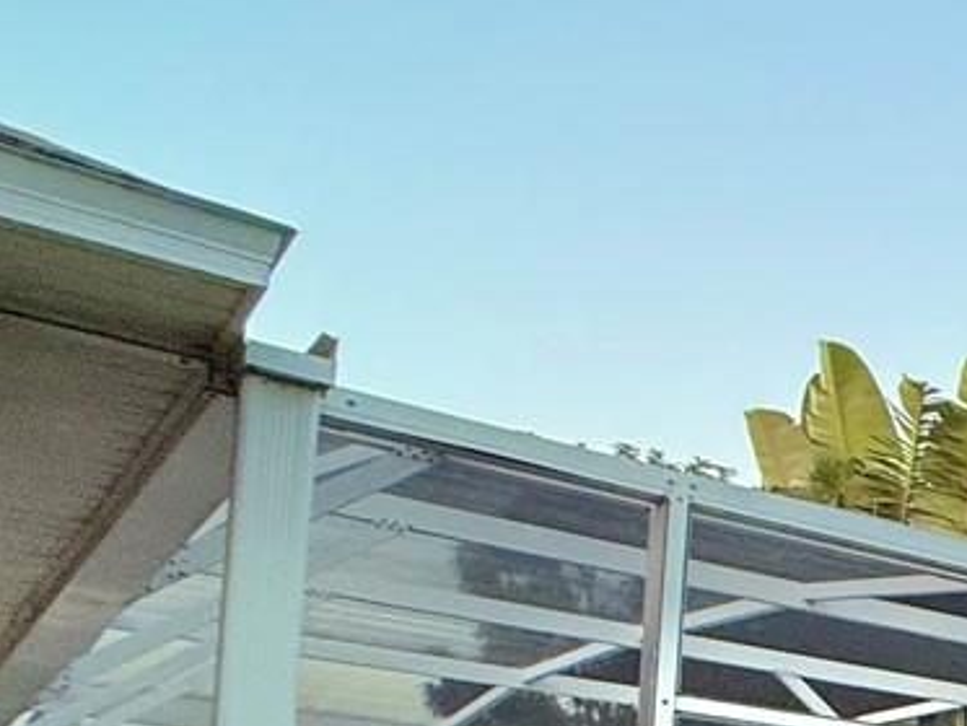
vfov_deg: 21.9
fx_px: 1677
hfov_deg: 18.1
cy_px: 954
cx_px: 2030
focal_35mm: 60
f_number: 2.2
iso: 80
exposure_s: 1/99
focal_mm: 2.22
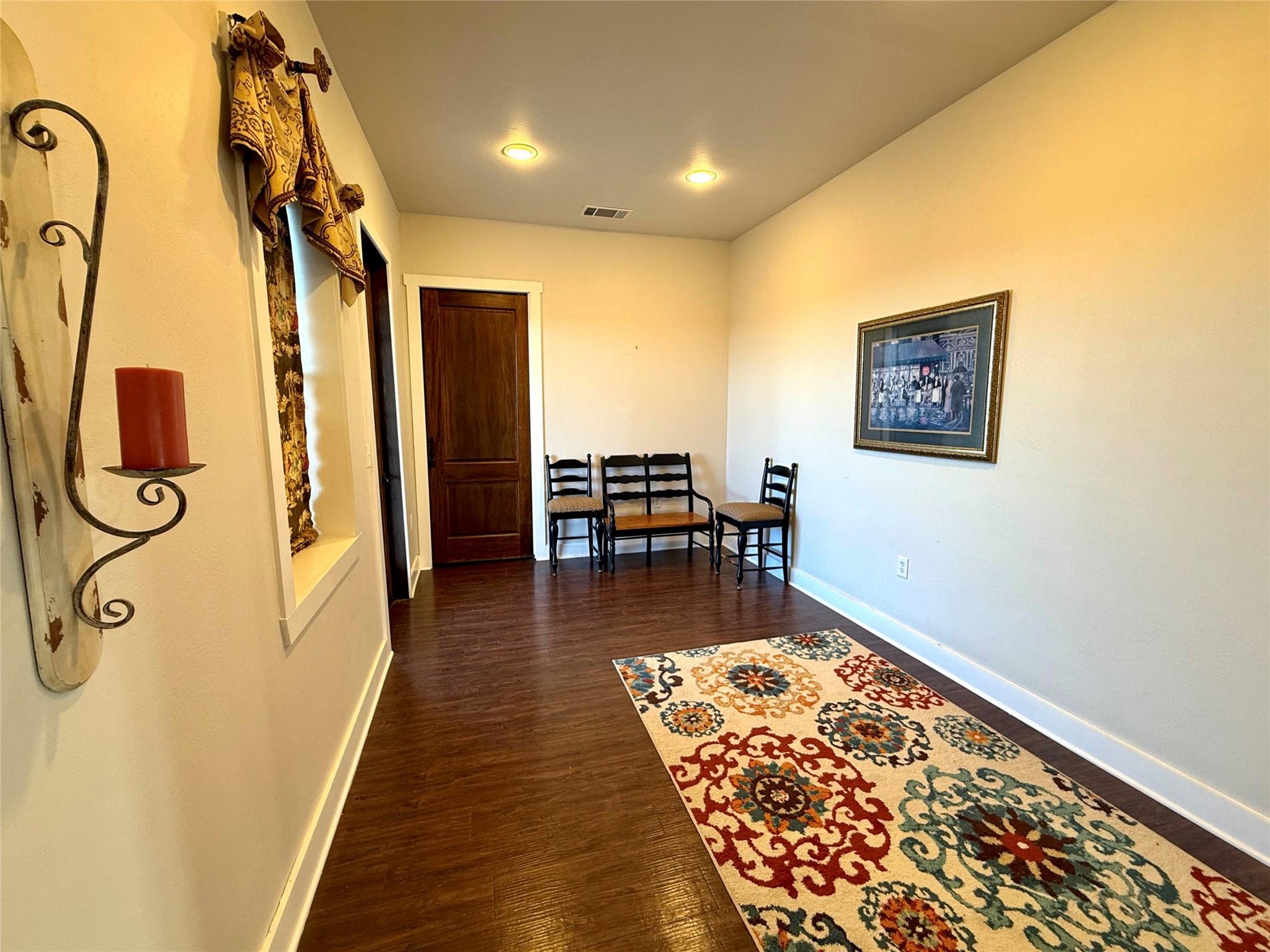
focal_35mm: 14
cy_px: 476
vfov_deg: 85.7
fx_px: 514
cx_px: 635
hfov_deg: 102.1
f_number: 2.2
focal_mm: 2.22
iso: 64
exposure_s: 1/40
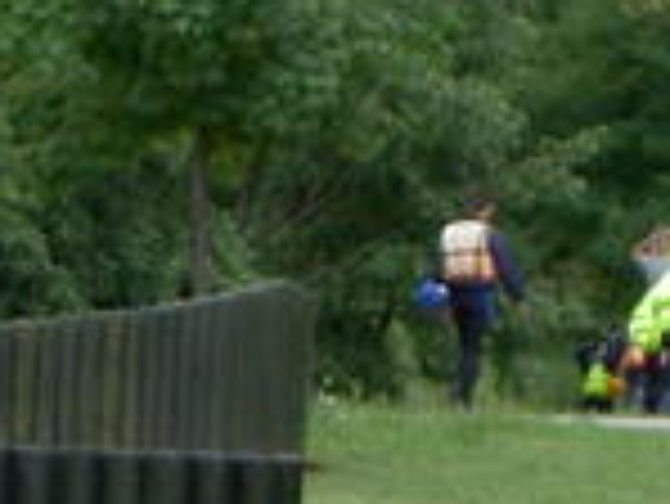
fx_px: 12165
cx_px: -688
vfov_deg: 2.4
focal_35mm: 628
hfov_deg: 3.1
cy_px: 360
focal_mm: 24
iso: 50
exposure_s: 1/125
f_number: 4.9
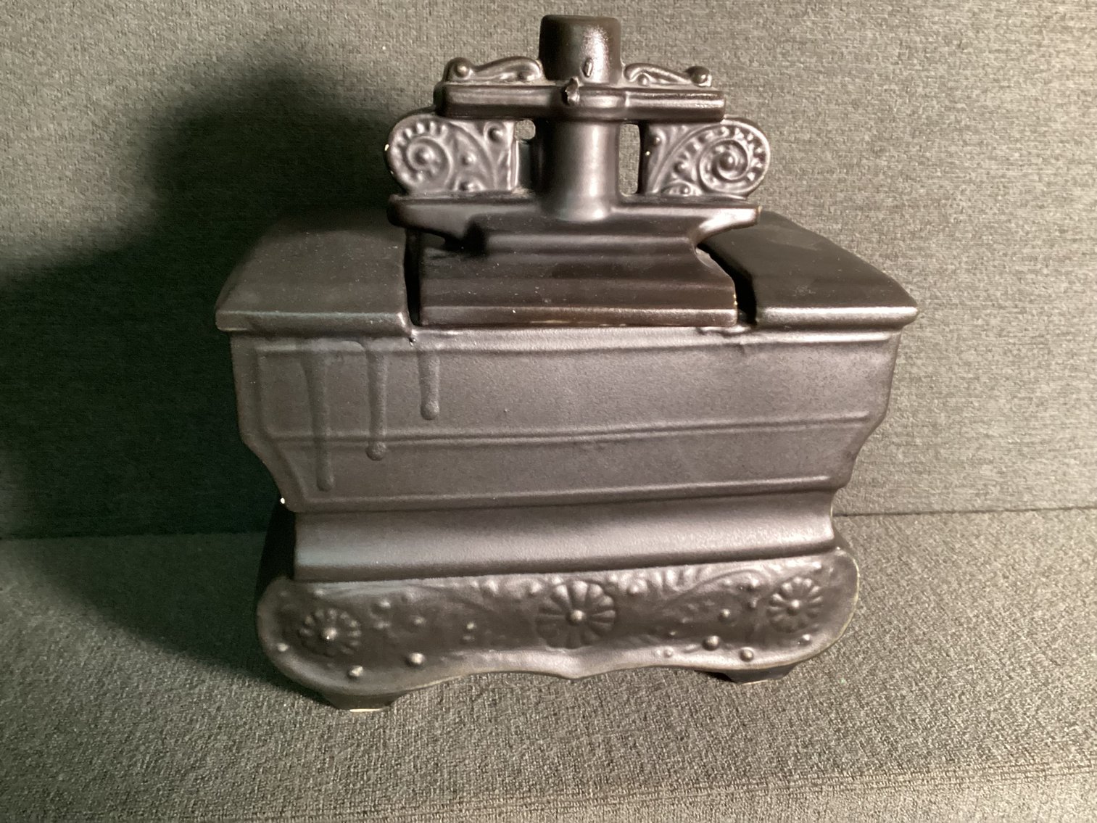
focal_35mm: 31
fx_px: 982
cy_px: 412
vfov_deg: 45.4
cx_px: 548
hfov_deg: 58.3
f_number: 2.4
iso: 500
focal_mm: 3.3
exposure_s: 1/30
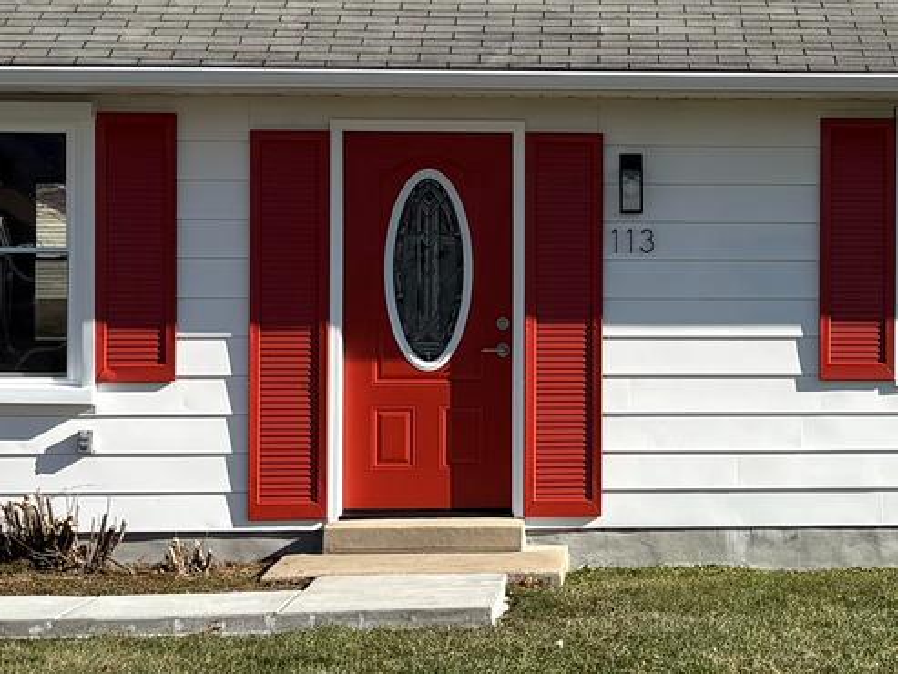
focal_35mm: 108
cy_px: 275
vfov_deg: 13.7
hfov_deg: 18.0
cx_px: 787
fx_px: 2802
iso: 50
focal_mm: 5.96
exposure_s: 1/3623
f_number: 1.6
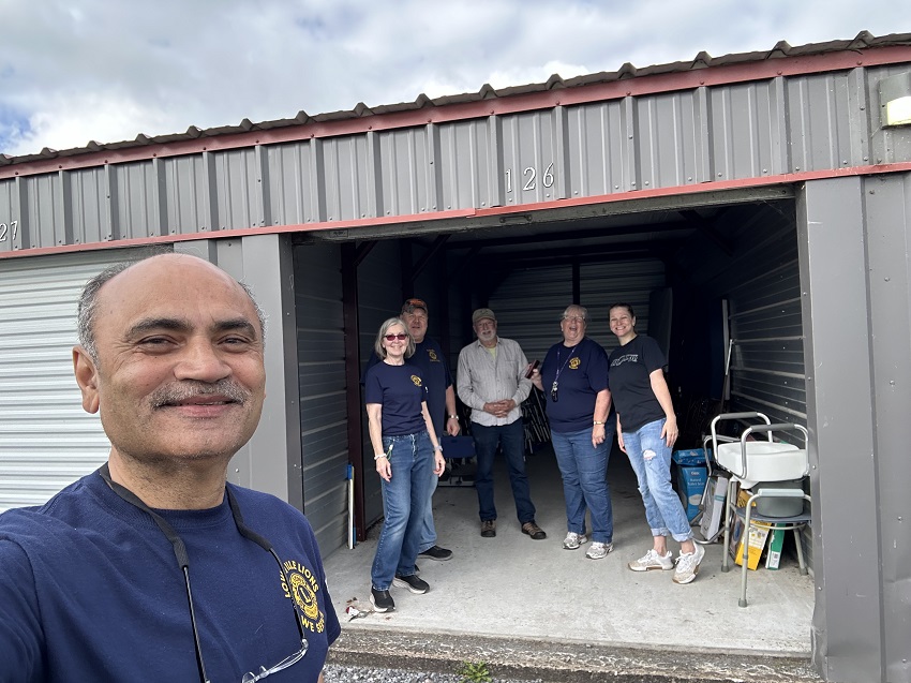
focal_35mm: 23
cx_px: 456
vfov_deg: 58.9
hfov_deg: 73.9
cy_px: 342
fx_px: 605
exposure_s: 1/311
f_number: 1.9
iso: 25
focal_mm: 2.69
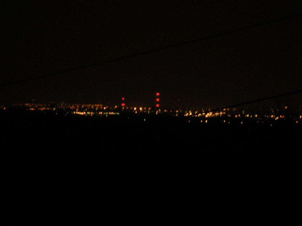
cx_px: 151
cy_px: 113
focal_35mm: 105
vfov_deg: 14.1
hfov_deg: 18.7
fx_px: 916
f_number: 5.4
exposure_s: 2
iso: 200
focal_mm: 17.4
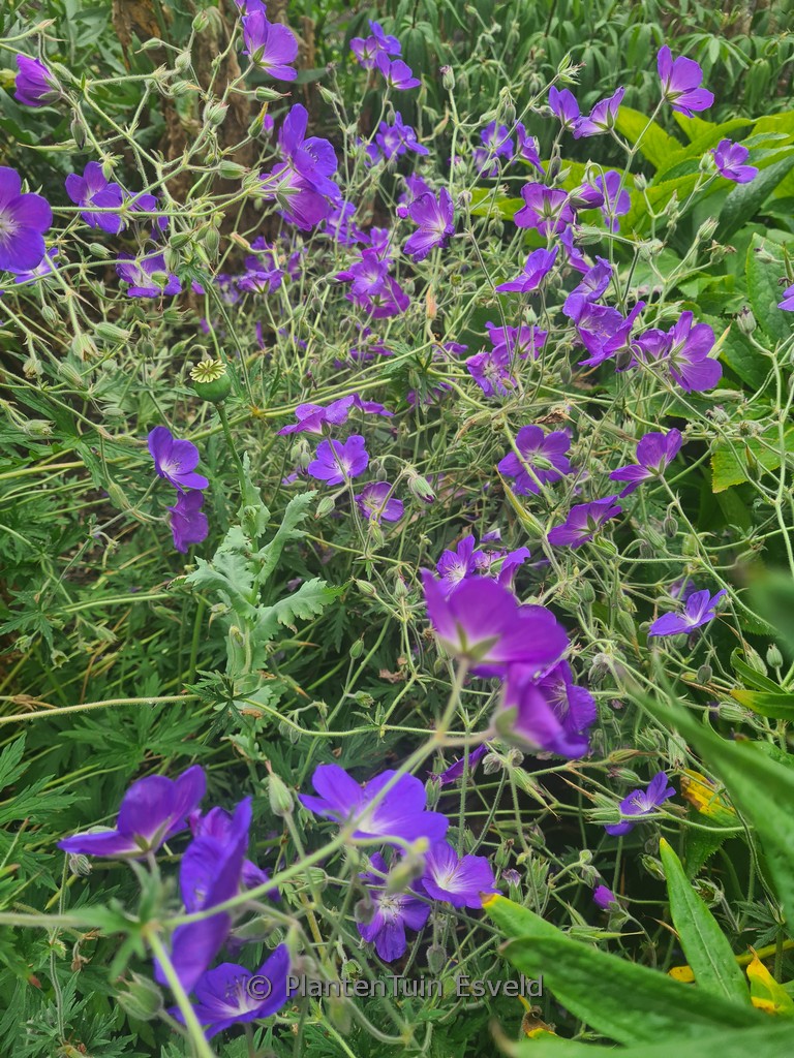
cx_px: 397
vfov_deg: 67.3
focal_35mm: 26
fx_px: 795
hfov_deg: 53.1
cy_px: 529
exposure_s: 1/894
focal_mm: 5.4
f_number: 1.8
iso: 50
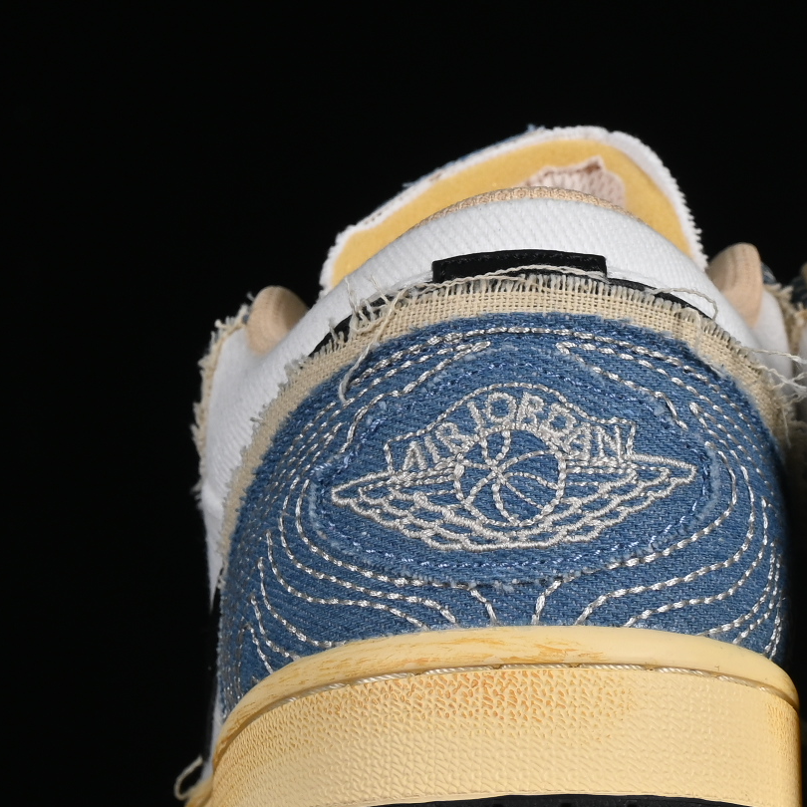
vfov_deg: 8.0
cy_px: 303
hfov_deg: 7.9
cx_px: 840
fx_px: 5776
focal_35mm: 219
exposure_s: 1/80
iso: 160
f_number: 8
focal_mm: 50
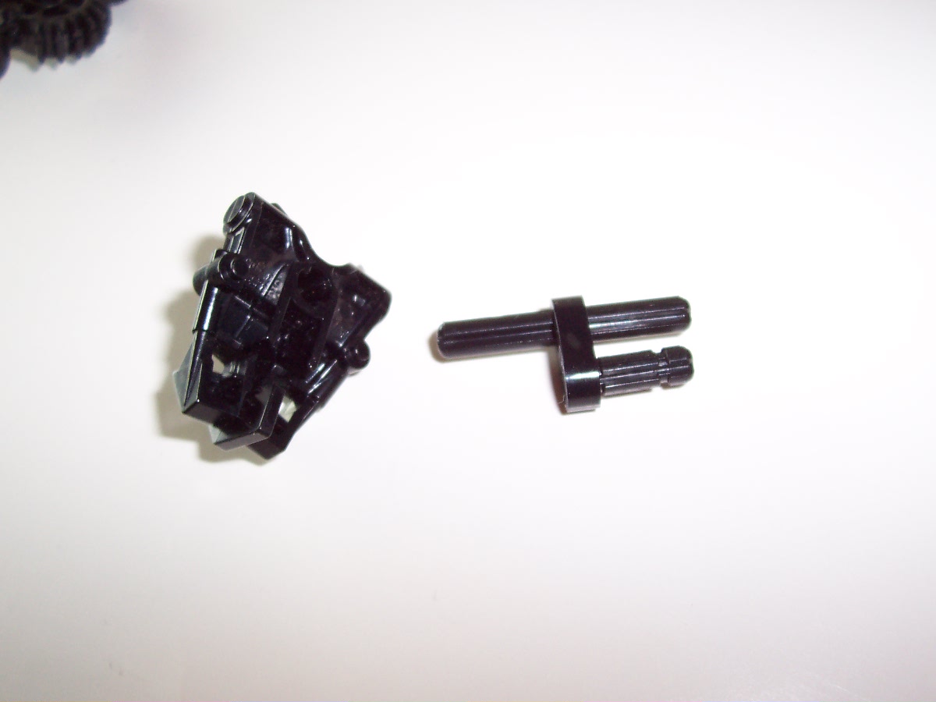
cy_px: 351
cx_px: 468
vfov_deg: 38.7
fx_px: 1000
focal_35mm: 37
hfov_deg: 50.1
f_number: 2.8
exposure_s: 1/60
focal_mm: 5.6
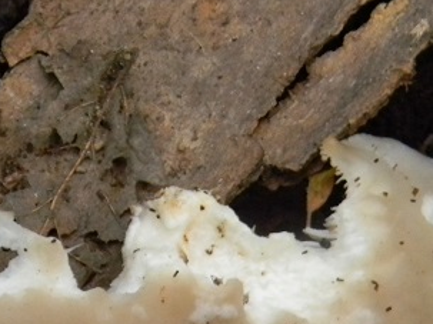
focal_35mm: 148
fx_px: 1851
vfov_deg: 9.9
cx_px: 216
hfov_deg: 13.3
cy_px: 381
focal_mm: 10.1
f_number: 4.1
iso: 400
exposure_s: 1/17.5
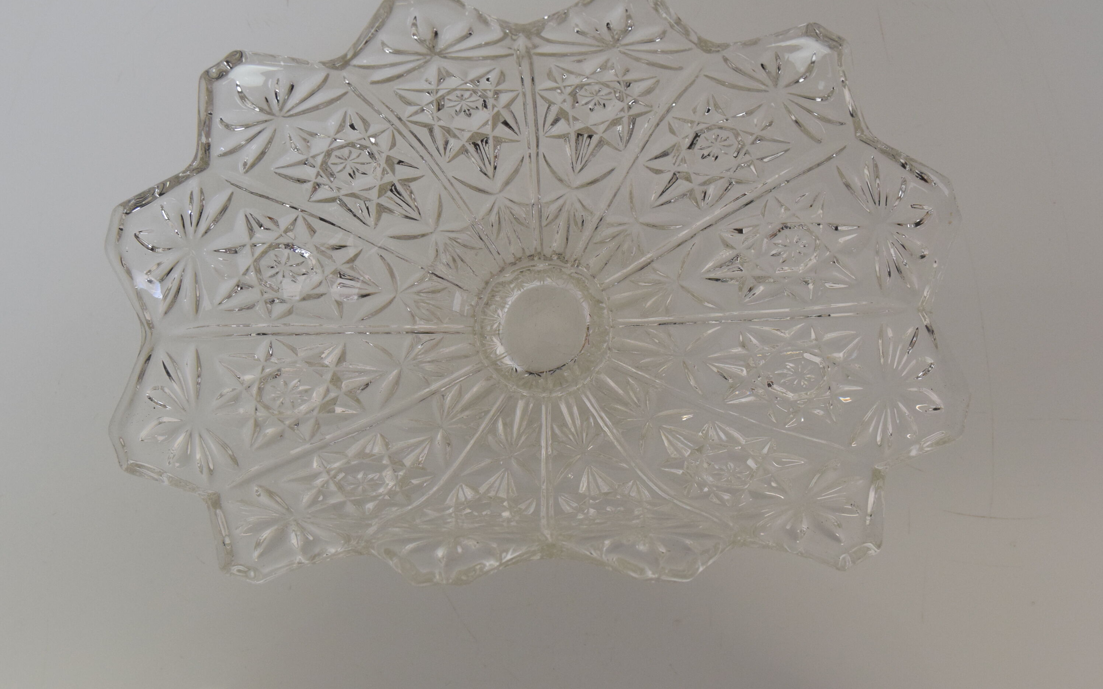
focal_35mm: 48
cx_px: 552
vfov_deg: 27.1
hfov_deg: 42.2
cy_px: 320
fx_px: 1428
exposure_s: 1/250
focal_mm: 31
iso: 1600
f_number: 8
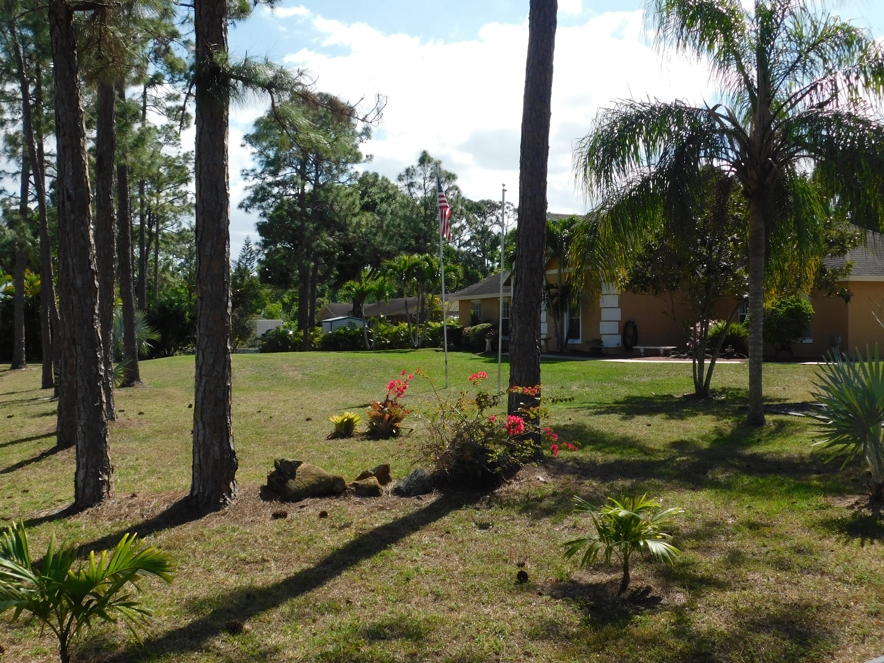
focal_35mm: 36
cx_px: 442
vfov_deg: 39.7
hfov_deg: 51.4
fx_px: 919
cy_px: 332
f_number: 3.5
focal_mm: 6.3
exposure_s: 1/1250
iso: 125
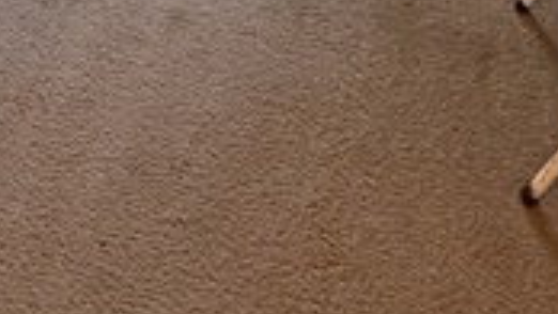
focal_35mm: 70
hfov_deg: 30.1
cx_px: 241
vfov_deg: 11.6
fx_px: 1036
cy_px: -577
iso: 500
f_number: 2.2
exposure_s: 1/120
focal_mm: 2.22
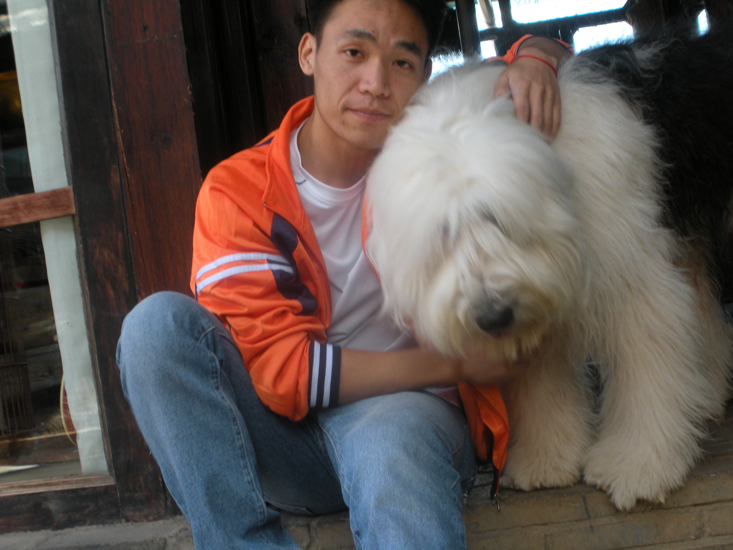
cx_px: 366
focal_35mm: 50
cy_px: 275
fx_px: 1059
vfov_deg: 29.1
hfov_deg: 38.2
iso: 121
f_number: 4.4
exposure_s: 1/60.4
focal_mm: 9.1
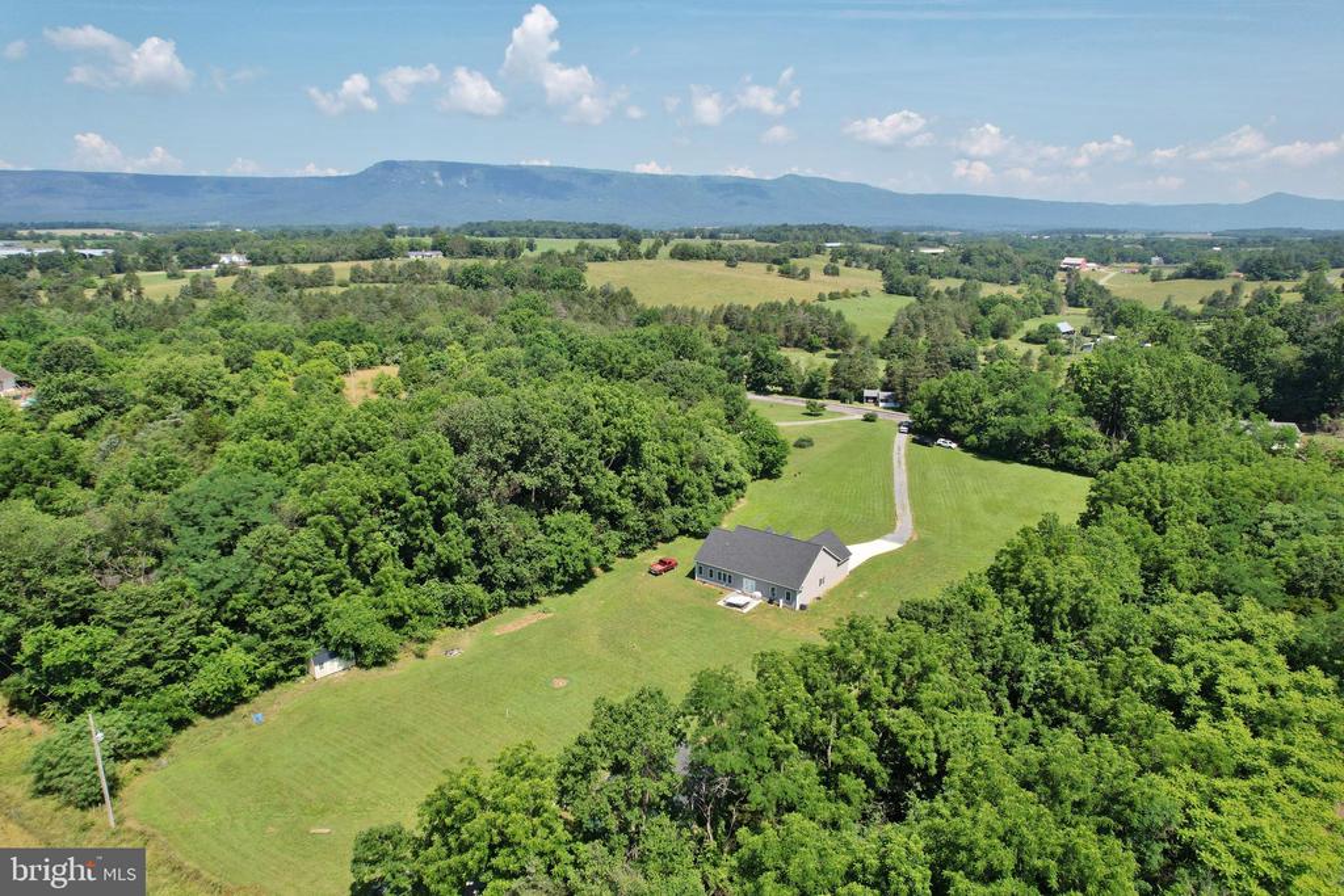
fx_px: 821
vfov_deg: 57.2
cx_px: 672
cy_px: 448
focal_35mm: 22
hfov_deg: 78.6
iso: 100
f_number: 2.8
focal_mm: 8.38
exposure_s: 1/1500
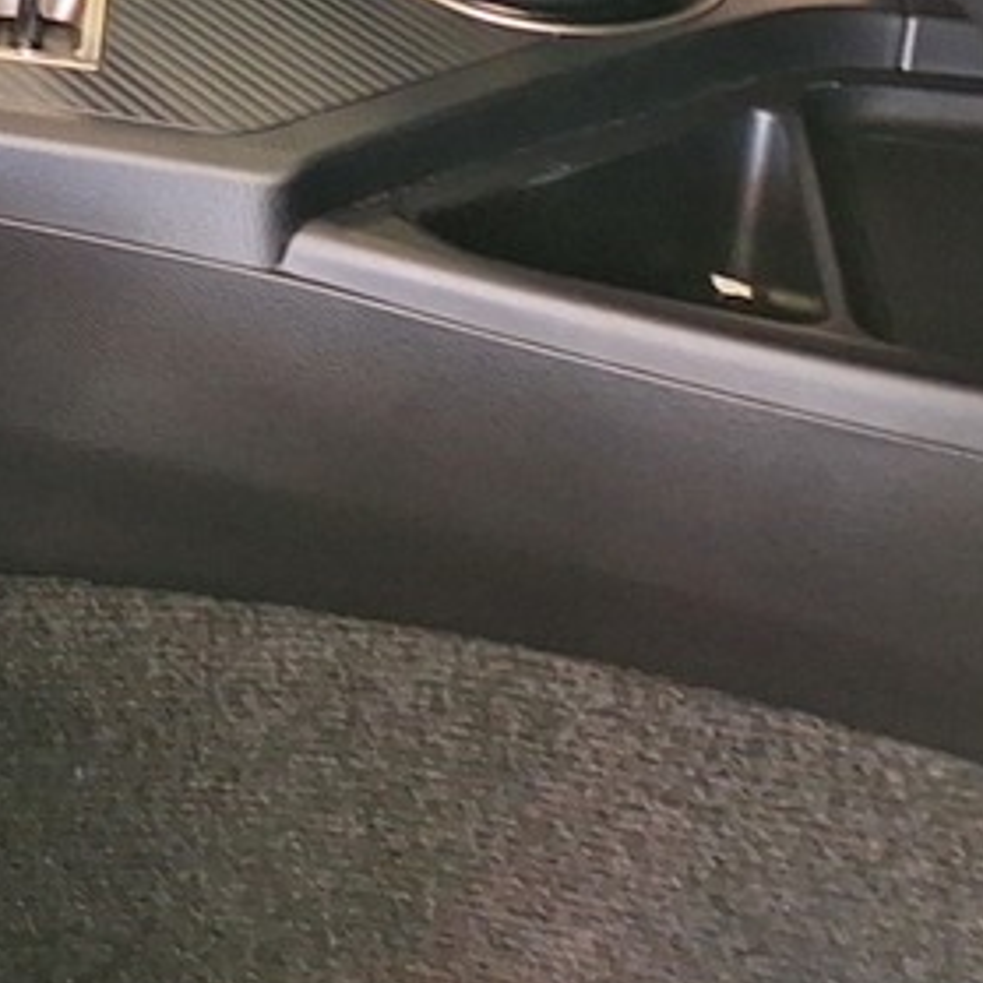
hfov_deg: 13.3
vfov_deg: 14.5
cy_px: -789
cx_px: -1201
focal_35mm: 105
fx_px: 3373
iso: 200
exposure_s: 1/33
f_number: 1.8
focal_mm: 5.54
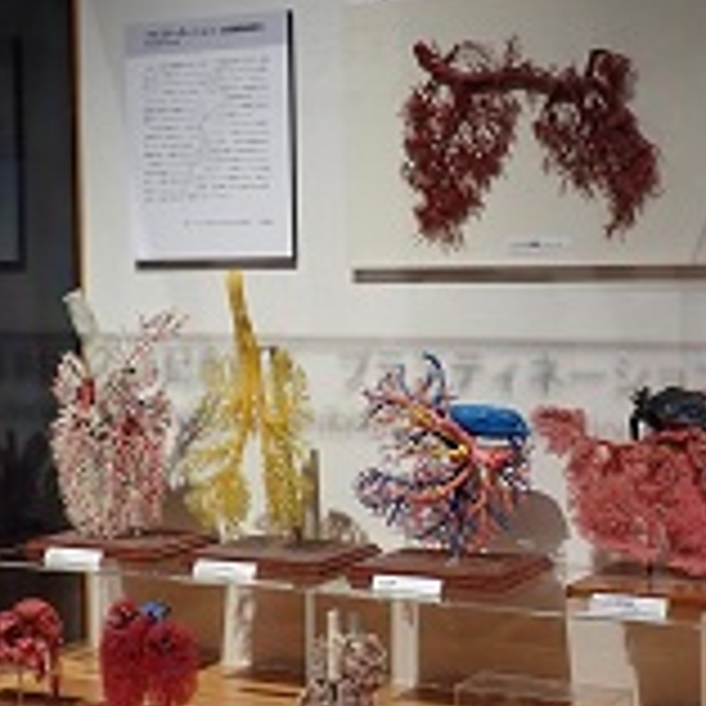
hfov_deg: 24.2
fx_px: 1638
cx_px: 468
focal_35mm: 71
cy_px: 331
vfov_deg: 24.3
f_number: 2.3
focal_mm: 5.4
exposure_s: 1/60
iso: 200
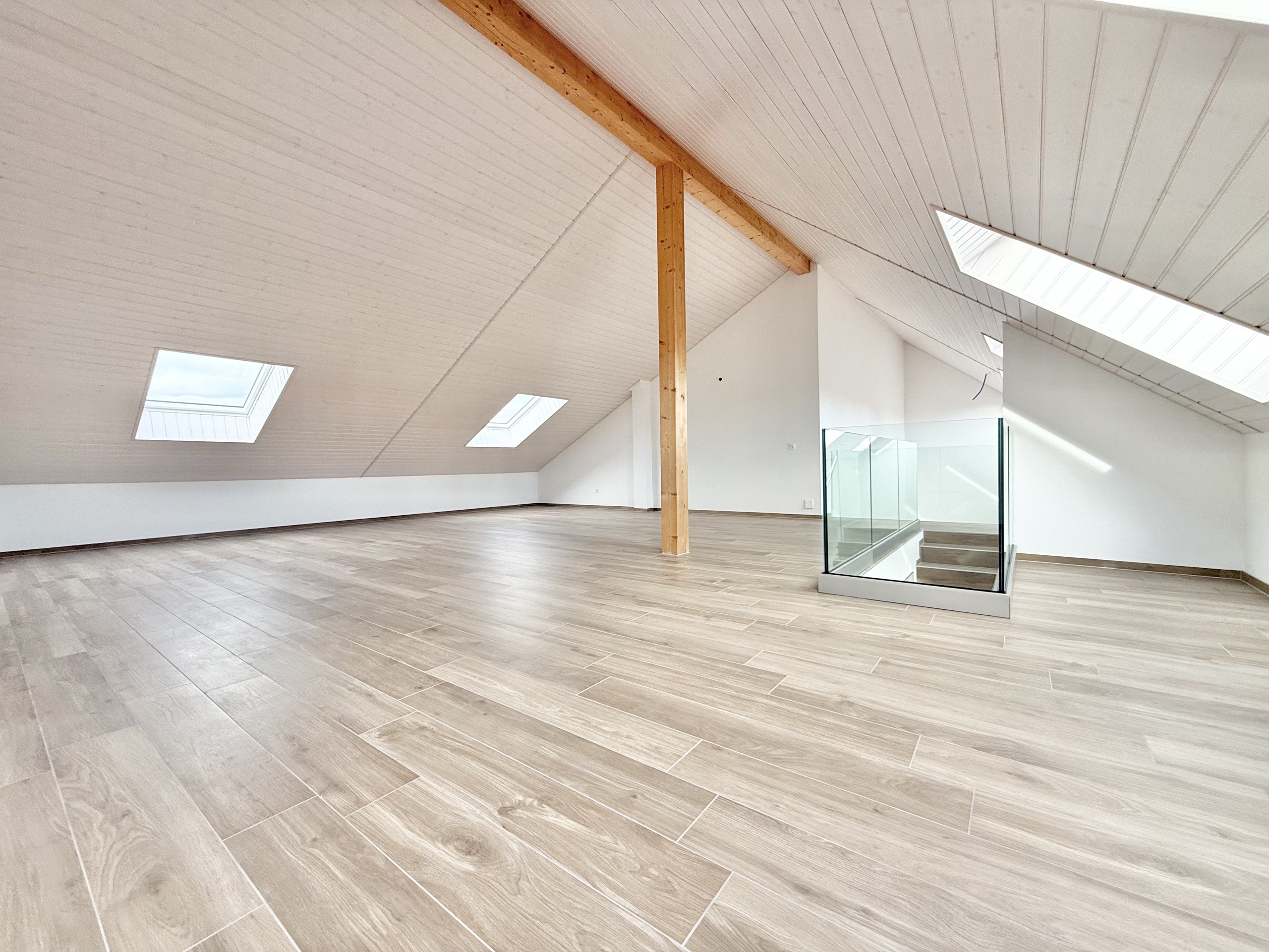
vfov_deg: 85.7
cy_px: 476
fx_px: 513
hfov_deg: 102.1
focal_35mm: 14
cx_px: 634
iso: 80
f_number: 2.2
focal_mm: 2.22
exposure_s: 1/99
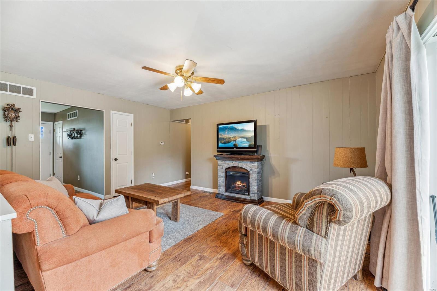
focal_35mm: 14
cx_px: 218
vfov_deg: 81.1
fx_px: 170
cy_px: 146
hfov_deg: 104.3
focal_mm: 14
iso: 200
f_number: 8
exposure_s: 1/4
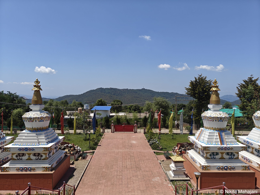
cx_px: 130
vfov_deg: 56.8
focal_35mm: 24
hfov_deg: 71.6
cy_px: 98
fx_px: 180
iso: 64
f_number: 1.8
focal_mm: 5.59
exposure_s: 1/6402
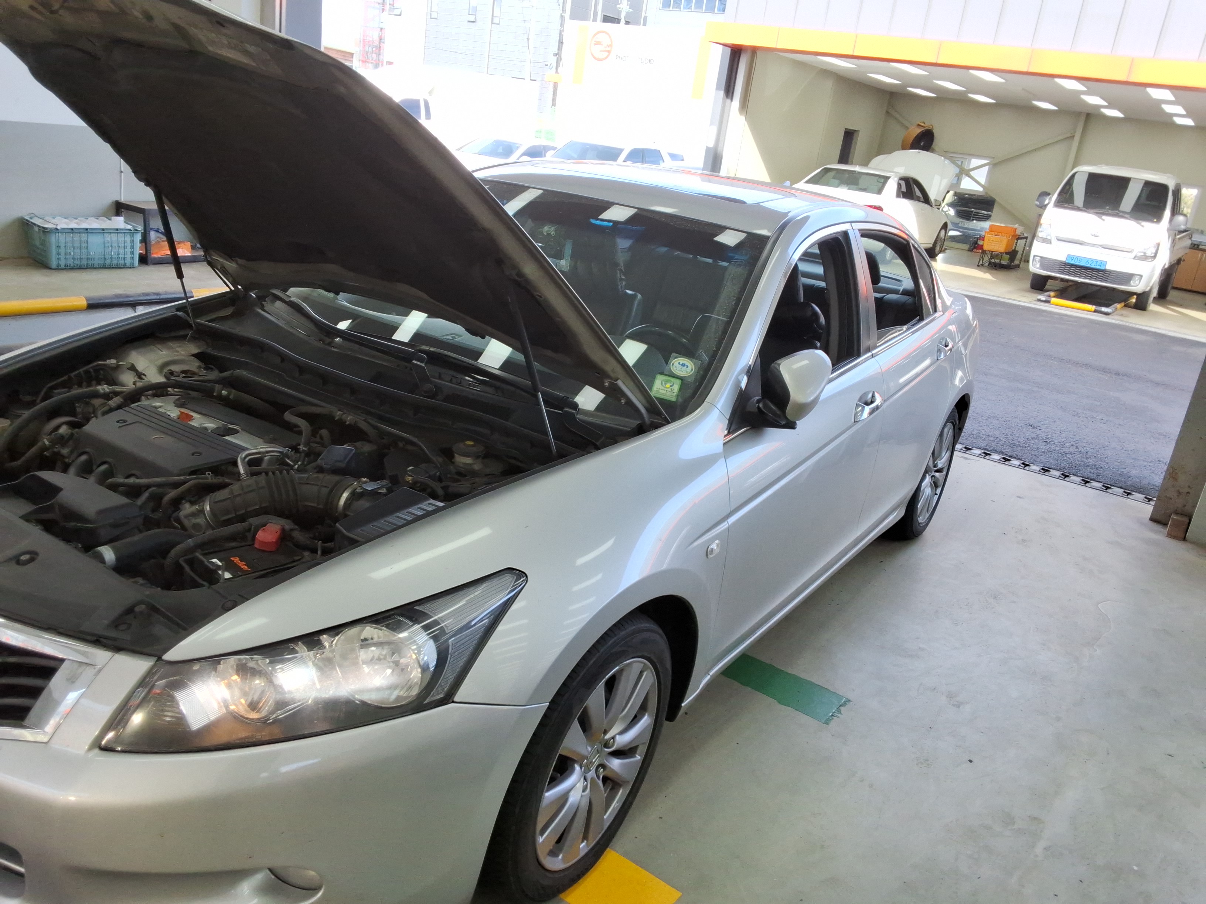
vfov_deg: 49.7
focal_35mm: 28
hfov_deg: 63.4
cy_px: 452
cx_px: 603
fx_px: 976
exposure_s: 1/200
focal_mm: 2.91
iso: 32
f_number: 1.9
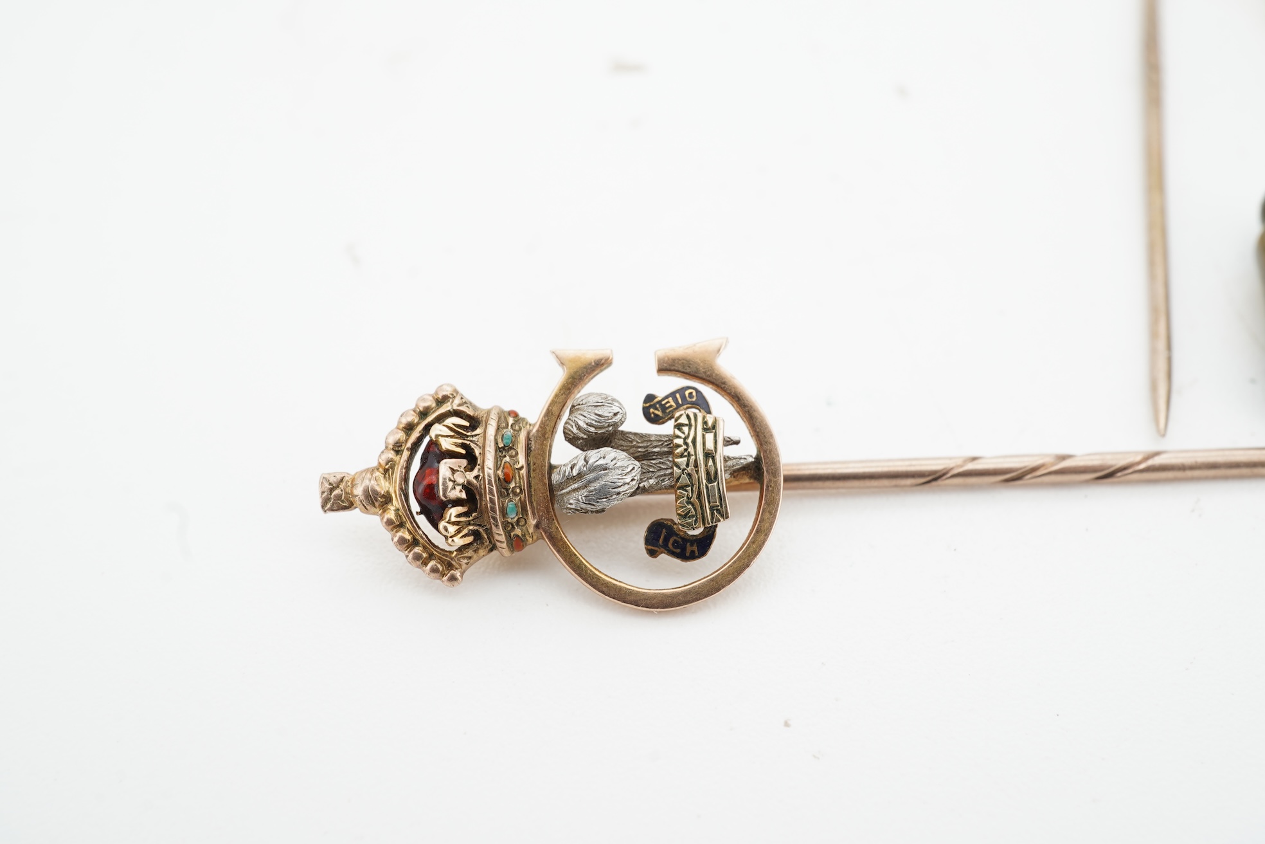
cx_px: 632
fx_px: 1581
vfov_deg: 29.9
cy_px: 422
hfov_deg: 43.6
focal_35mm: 45
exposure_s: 1/50
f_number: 22
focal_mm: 30
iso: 125
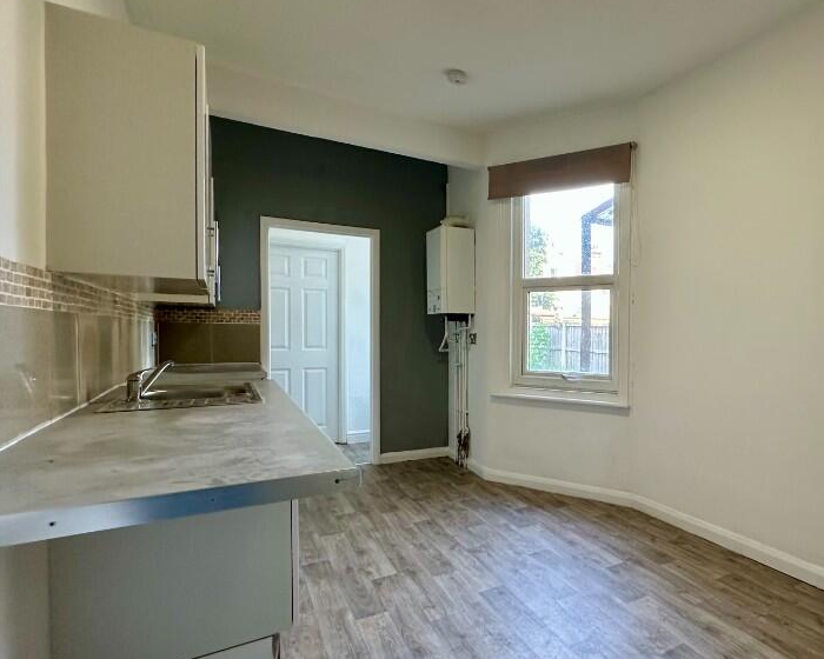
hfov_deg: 76.4
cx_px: 582
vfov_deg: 68.1
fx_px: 488
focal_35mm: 20
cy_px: 342
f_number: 2.2
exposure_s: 1/99
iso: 125
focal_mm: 2.22
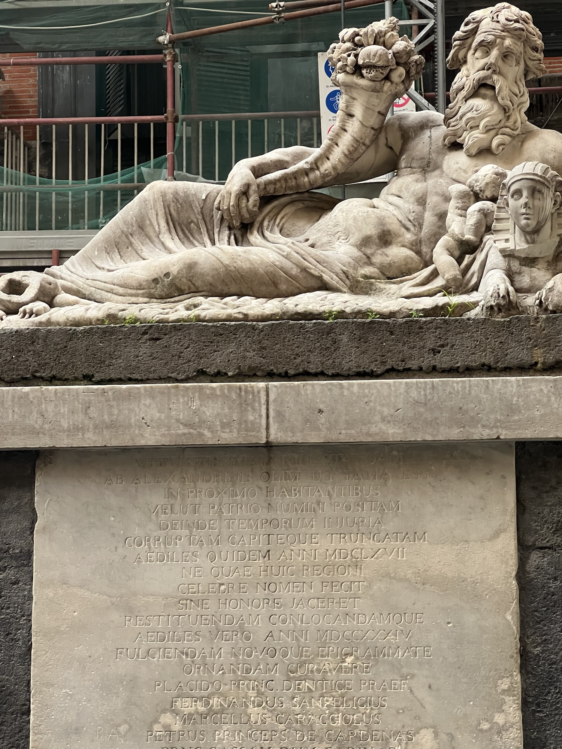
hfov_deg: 19.1
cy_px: 374
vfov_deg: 25.3
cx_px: 281
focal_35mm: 77
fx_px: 1667
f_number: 2.8
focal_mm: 9
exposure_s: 1/100
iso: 200
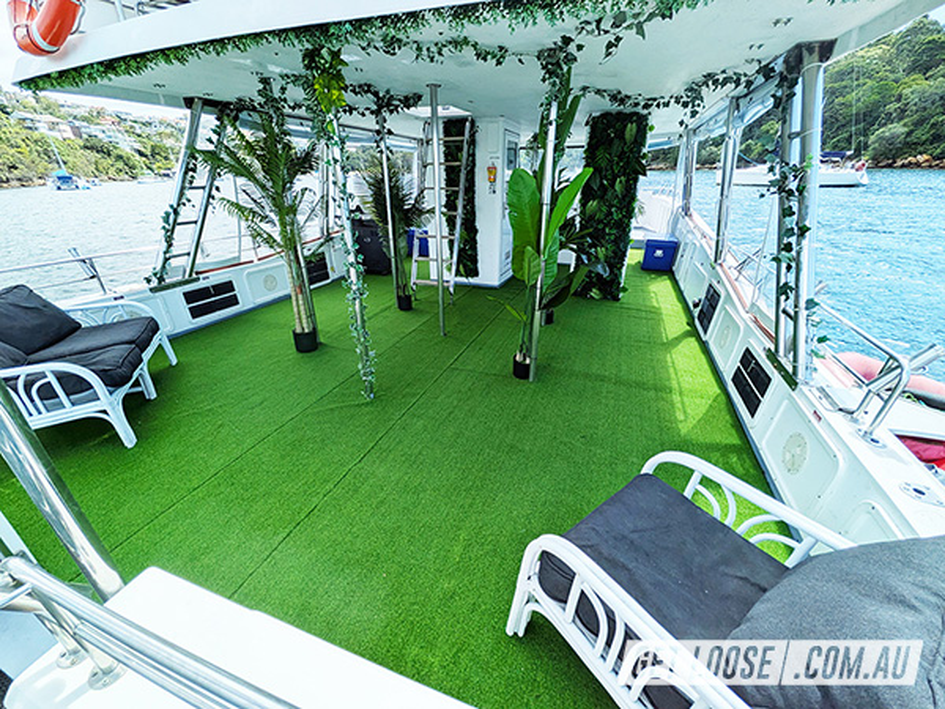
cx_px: 472
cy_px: 354
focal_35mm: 14
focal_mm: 1.85
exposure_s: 1/1751
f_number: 2.2
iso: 57
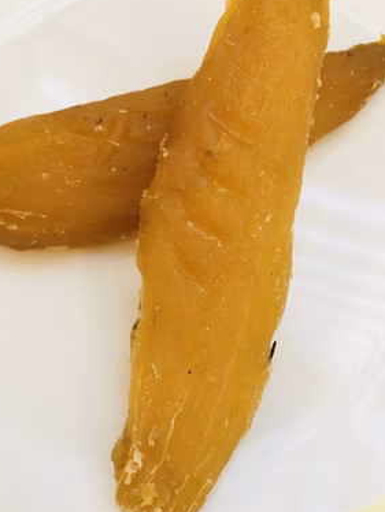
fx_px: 459
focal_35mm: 31
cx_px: 182
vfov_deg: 58.3
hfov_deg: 45.5
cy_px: 253
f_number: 2.2
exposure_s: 1/30
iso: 100
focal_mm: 4.15
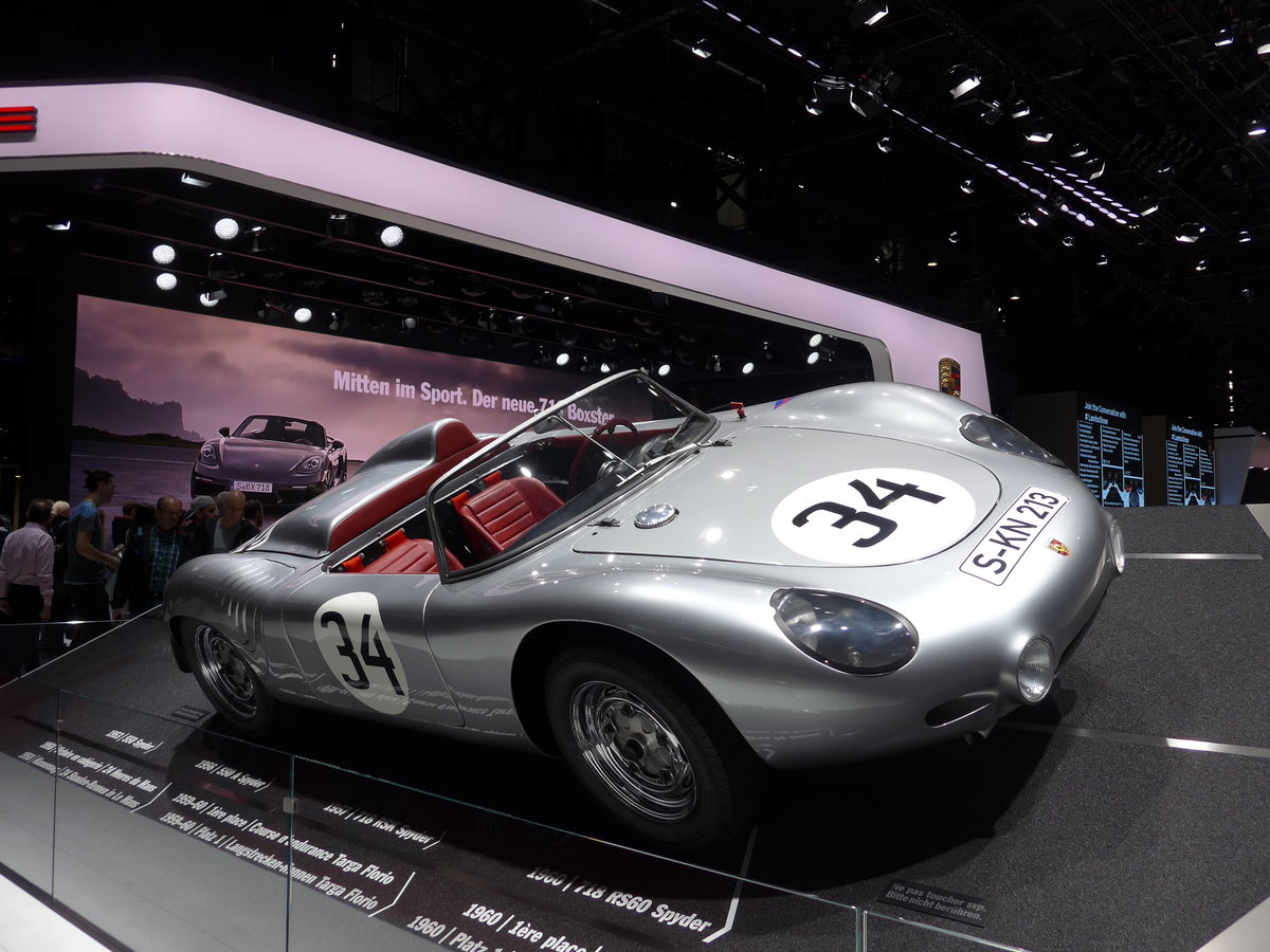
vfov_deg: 48.2
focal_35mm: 29
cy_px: 476
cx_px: 635
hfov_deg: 61.7
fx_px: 1064
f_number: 2.8
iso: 80
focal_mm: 6
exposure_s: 1/320
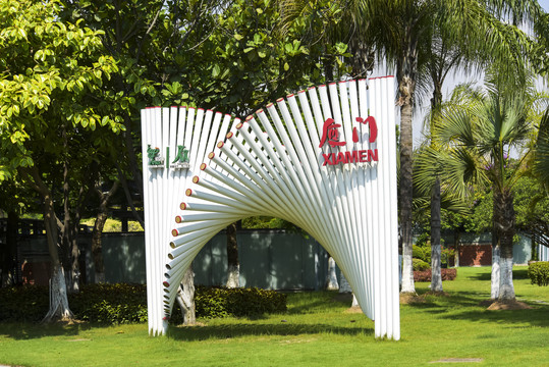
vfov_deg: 17.1
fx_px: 1221
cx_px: 274
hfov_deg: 25.3
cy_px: 184
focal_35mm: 80
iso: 100
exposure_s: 1/320
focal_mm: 80
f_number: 11
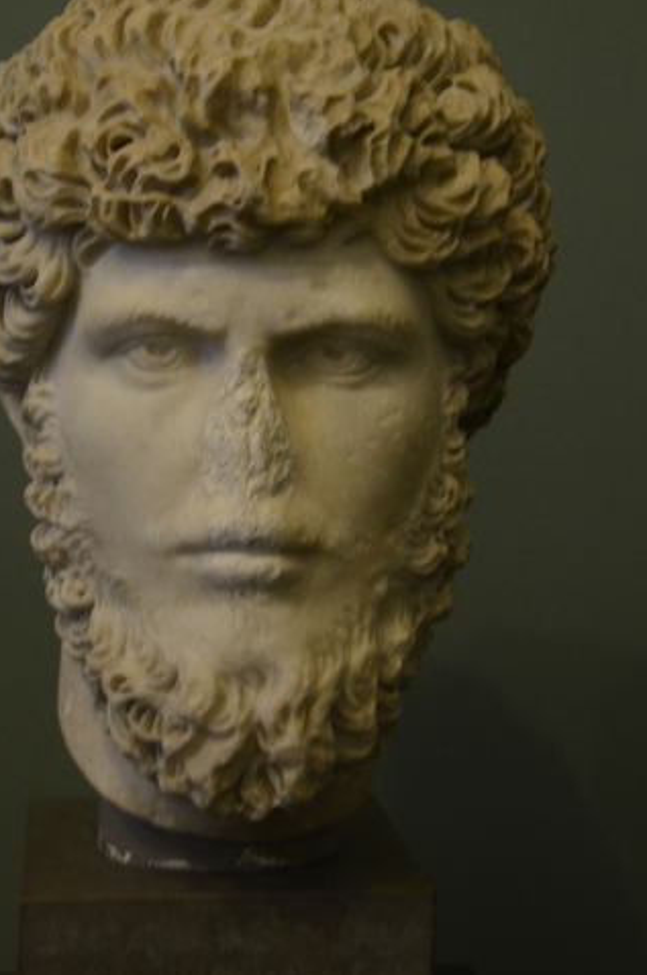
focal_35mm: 75
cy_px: 408
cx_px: 233
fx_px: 2029
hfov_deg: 18.1
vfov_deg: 27.0
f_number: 4.2
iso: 1250
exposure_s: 1/10
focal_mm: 36
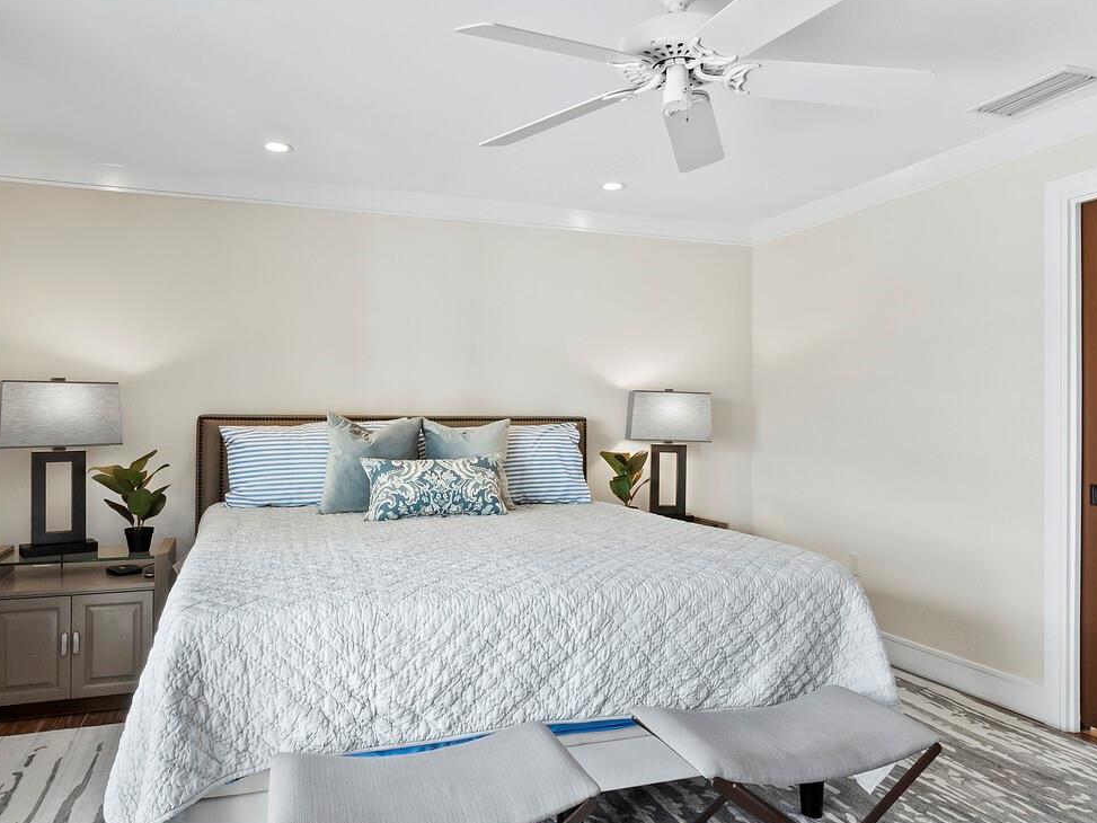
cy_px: 415
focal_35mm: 23
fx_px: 729
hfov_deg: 73.8
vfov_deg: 58.9
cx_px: 515
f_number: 10
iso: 400
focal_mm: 7
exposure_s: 1/4
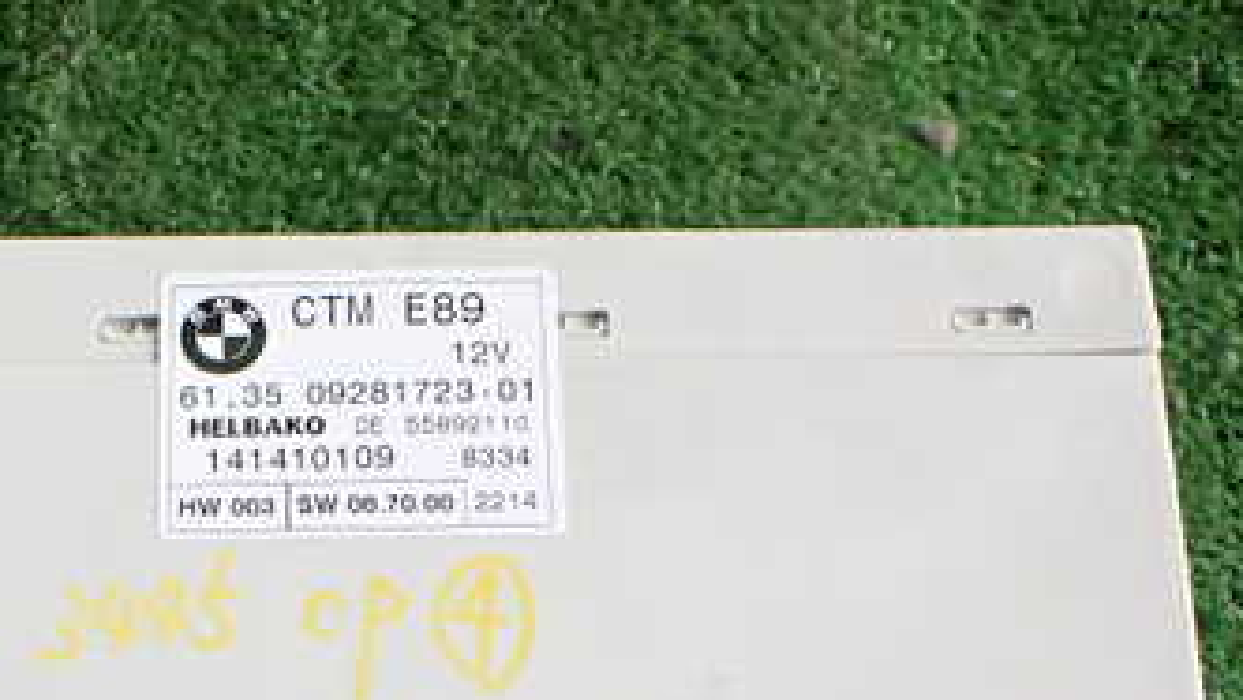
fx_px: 1945
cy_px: 693
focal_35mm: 59
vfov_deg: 19.8
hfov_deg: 34.5
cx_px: 281
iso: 400
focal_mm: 5.4
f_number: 2.3
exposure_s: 1/125
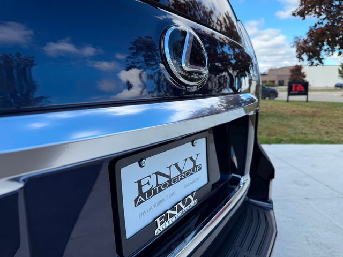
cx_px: 172
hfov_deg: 71.6
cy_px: 128
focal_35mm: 24
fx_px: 238
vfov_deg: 56.8
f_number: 1.78
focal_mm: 6.76
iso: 100
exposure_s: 1/1653
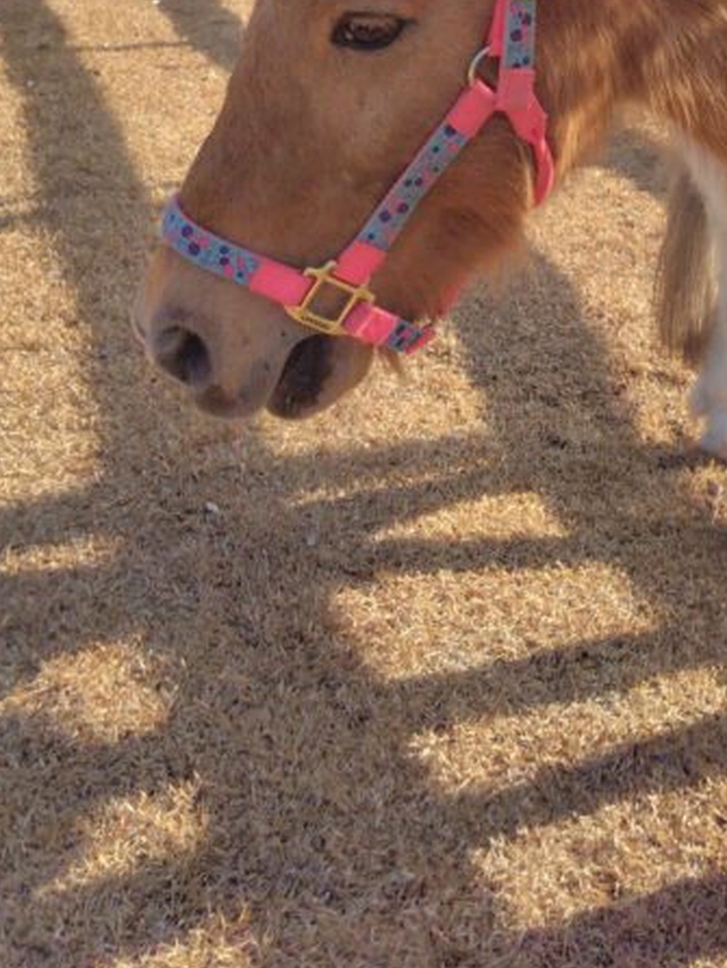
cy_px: -51
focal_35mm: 55
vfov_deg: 31.6
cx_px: 632
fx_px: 1539
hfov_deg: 25.9
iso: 50
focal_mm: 5.6
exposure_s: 1/1272
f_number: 1.9
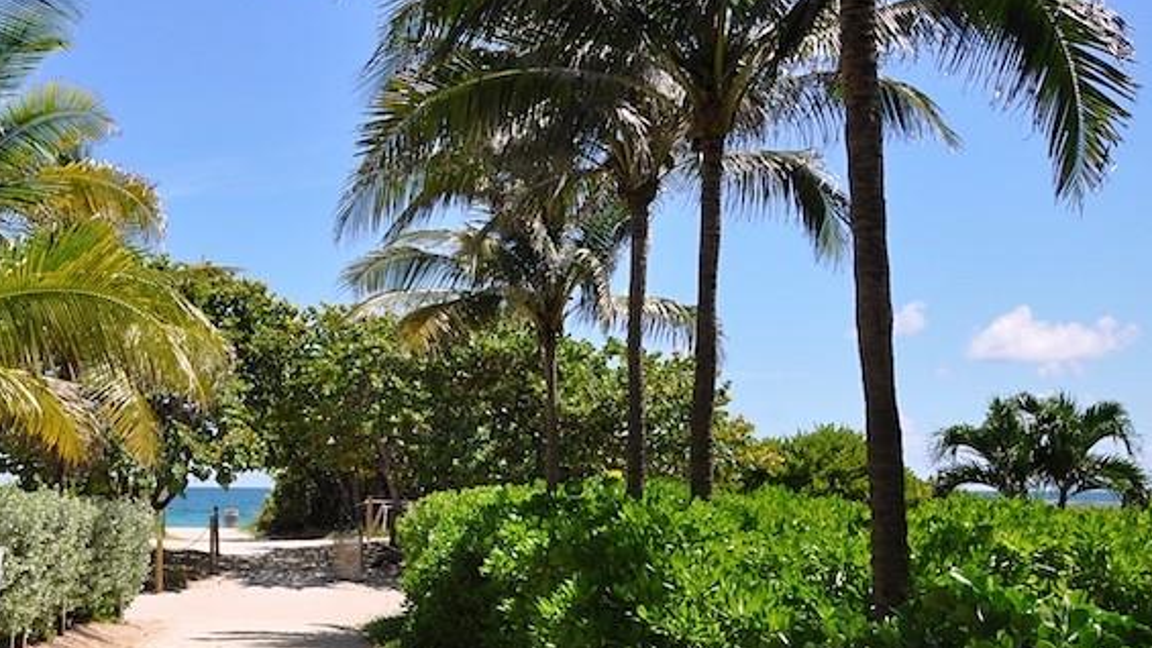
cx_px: 165
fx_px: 1528
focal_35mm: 50
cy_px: 328
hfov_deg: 39.0
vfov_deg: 24.0
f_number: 14
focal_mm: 18
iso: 200
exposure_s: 1/200
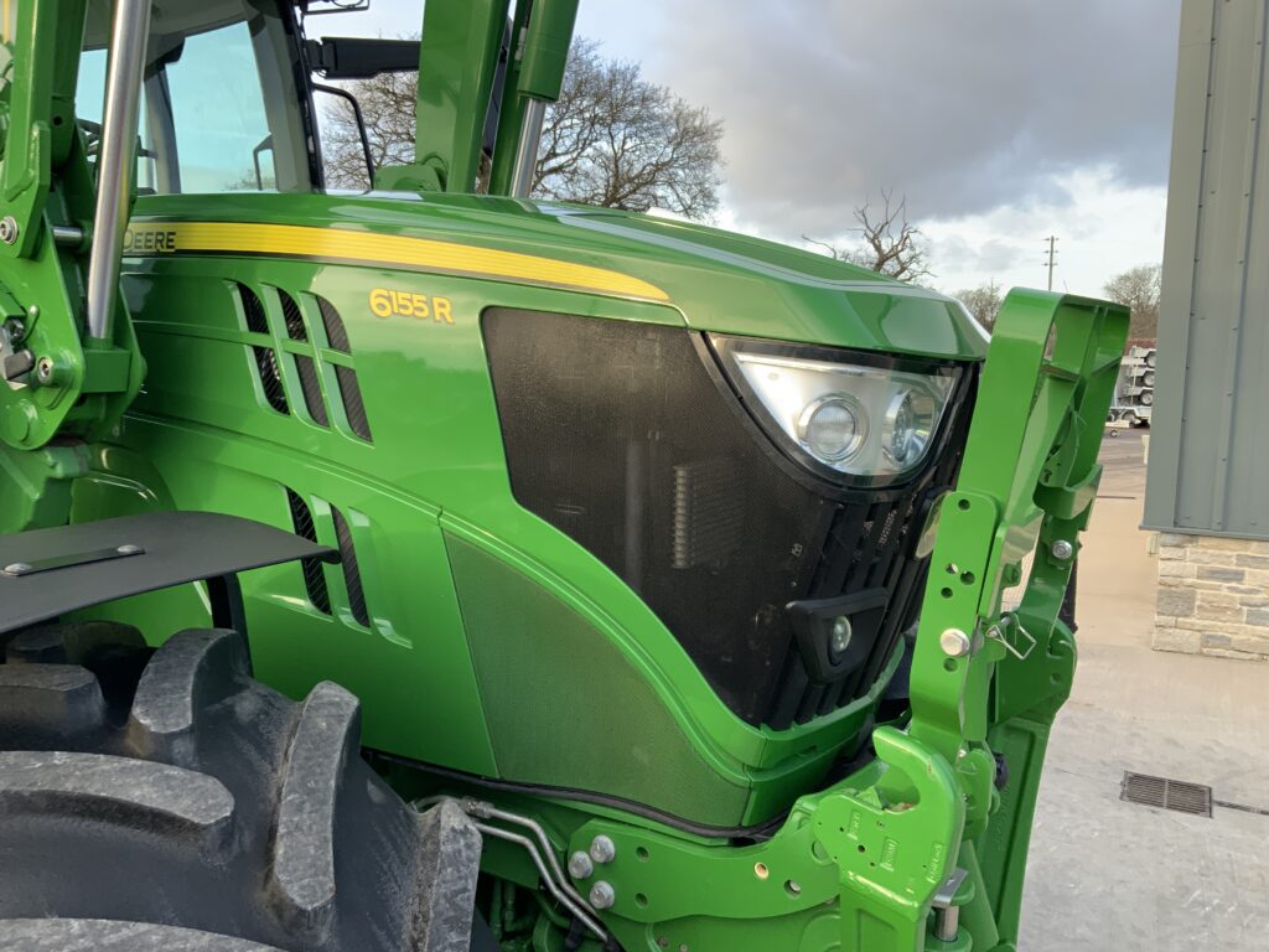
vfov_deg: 48.2
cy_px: 476
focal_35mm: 29
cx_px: 634
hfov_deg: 61.7
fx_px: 1063
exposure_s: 1/128
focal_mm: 3
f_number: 1.8
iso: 16
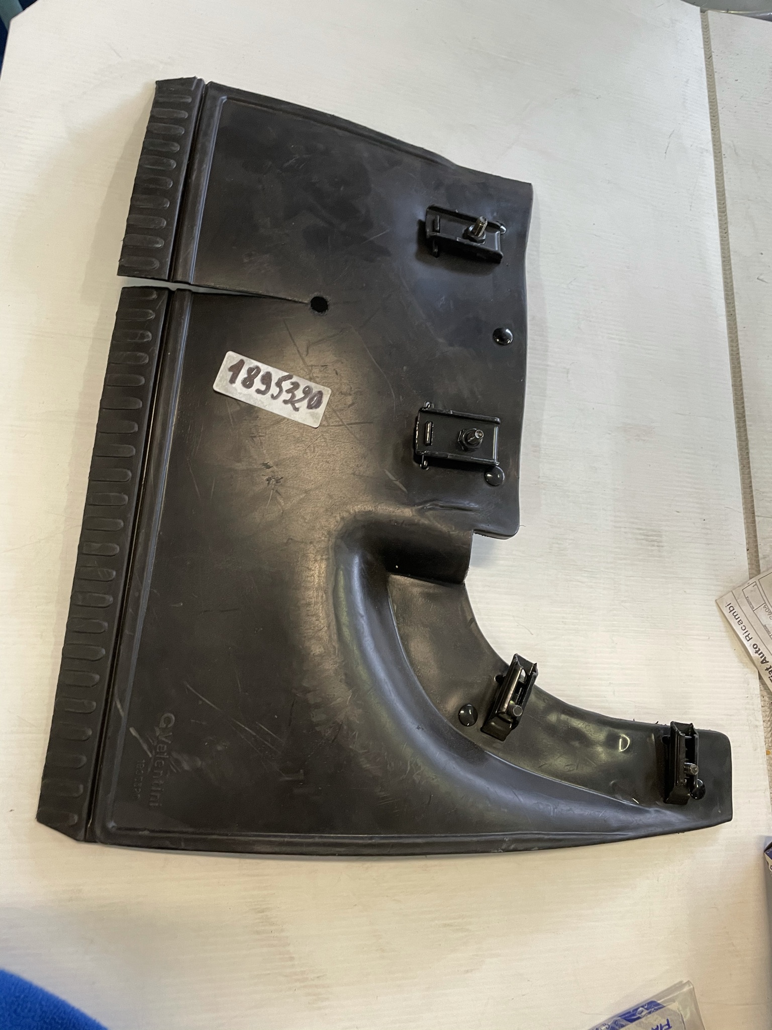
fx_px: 773
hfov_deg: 53.1
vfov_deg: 67.3
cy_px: 515
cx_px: 386
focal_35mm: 26
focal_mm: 4.2
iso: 160
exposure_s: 1/50
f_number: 1.6
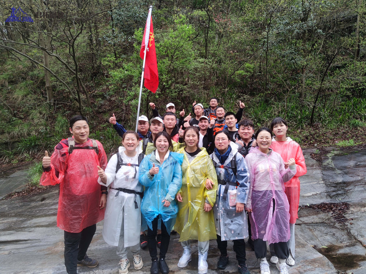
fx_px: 328
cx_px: 183
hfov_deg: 58.4
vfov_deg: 45.4
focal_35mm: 31
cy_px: 137
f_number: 3.1
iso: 110
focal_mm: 5.33
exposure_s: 1/240
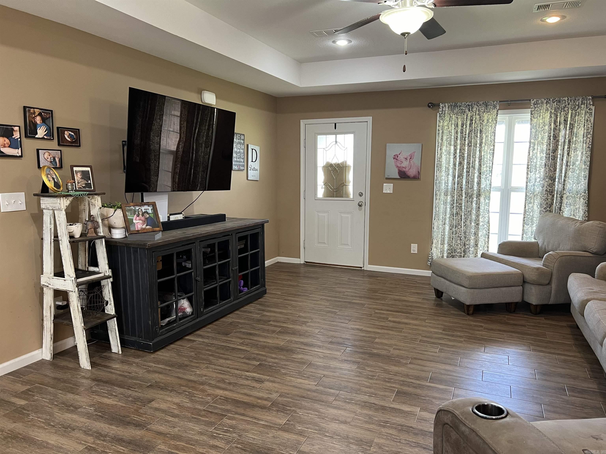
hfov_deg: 67.3
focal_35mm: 26
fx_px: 455
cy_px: 227
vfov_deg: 53.1
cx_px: 303
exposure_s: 1/60
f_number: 1.5
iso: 125
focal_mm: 5.7
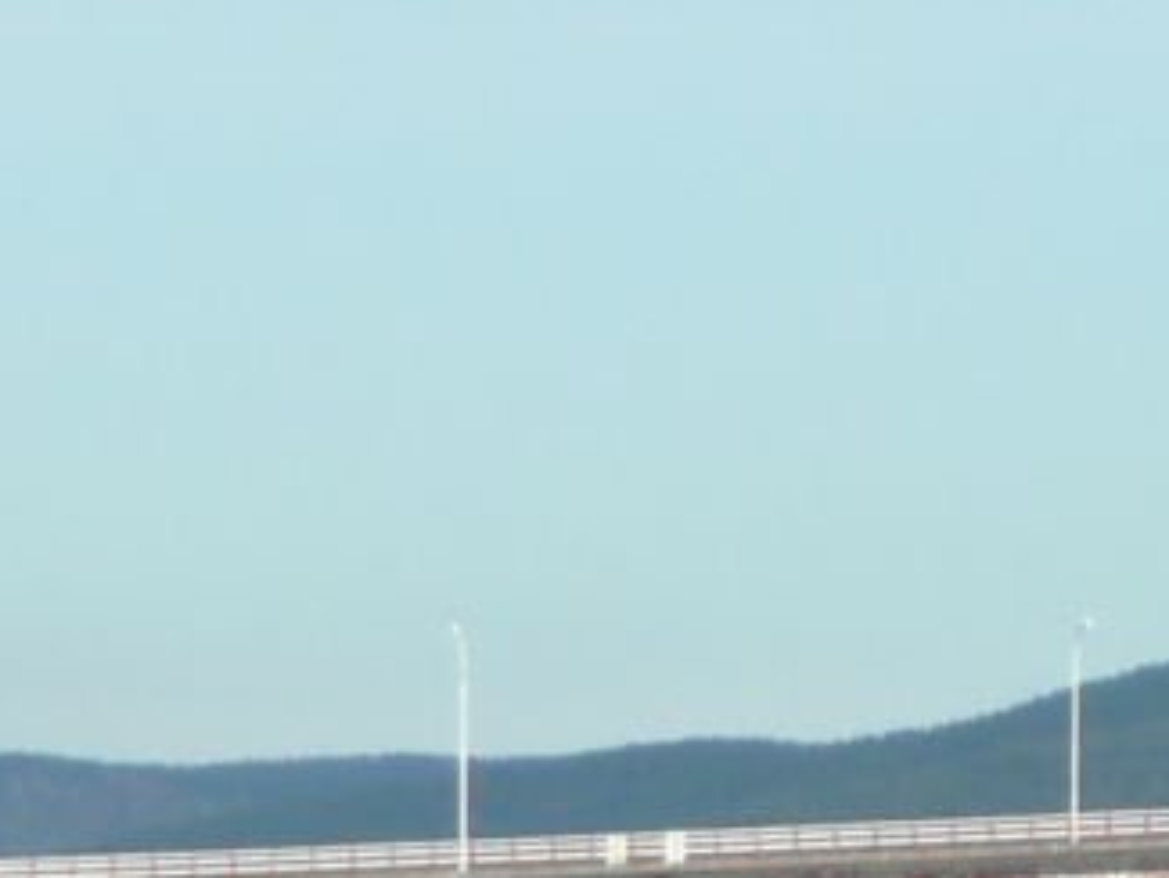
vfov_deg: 1.9
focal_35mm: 798
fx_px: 26959
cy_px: 1321
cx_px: 1950
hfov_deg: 2.5
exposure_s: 1/640
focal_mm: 23.1
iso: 100
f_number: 4.8
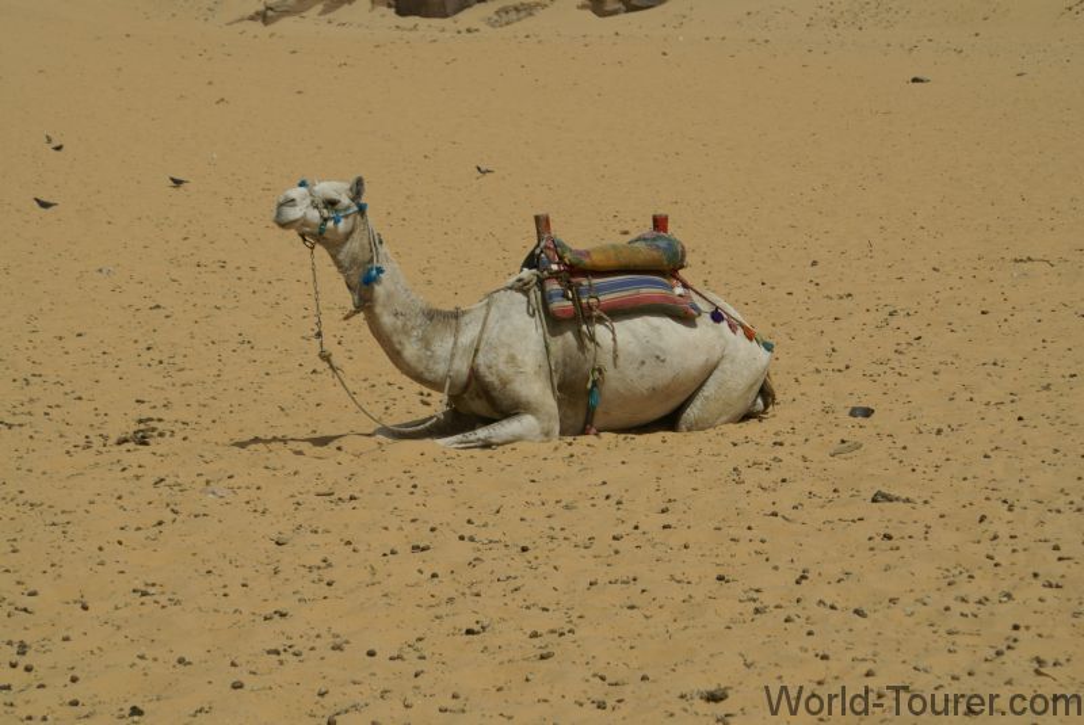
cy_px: 362
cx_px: 542
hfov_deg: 19.4
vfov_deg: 13.1
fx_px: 3164
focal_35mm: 105
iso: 100
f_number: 9
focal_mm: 70
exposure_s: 1/250
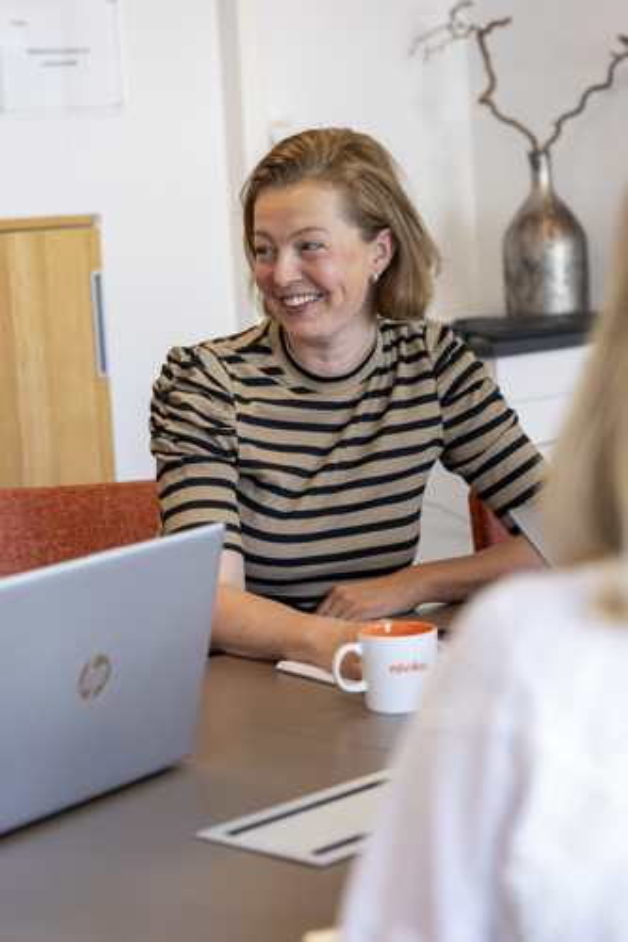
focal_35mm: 85
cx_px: 314
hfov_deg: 16.1
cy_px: 471
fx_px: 2226
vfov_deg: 23.9
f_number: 4.5
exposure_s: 1/100
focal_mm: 85
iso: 1100
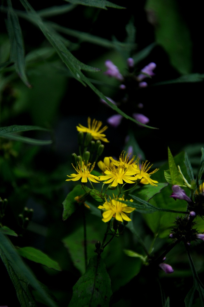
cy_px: 154
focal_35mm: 360
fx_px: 3068
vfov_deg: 5.7
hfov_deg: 3.8
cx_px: 102
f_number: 5.6
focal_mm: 240
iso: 400
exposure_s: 1/1000
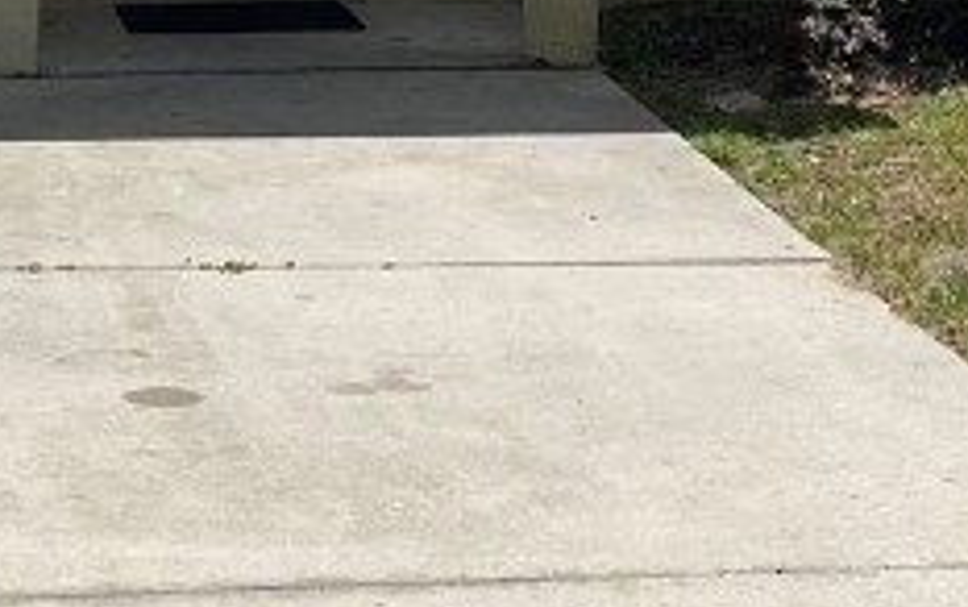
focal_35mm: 121
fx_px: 3194
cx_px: 503
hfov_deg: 17.2
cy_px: -698
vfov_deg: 9.9
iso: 32
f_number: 1.8
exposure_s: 1/5747
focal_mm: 4.25
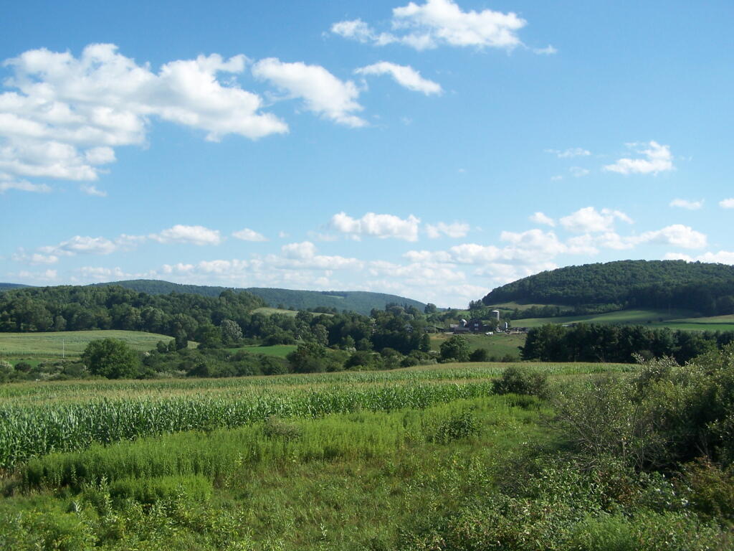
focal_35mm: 38
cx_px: 367
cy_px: 276
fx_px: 806
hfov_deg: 49.0
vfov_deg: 37.7
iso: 80
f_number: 4
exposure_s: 1/800
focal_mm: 6.3
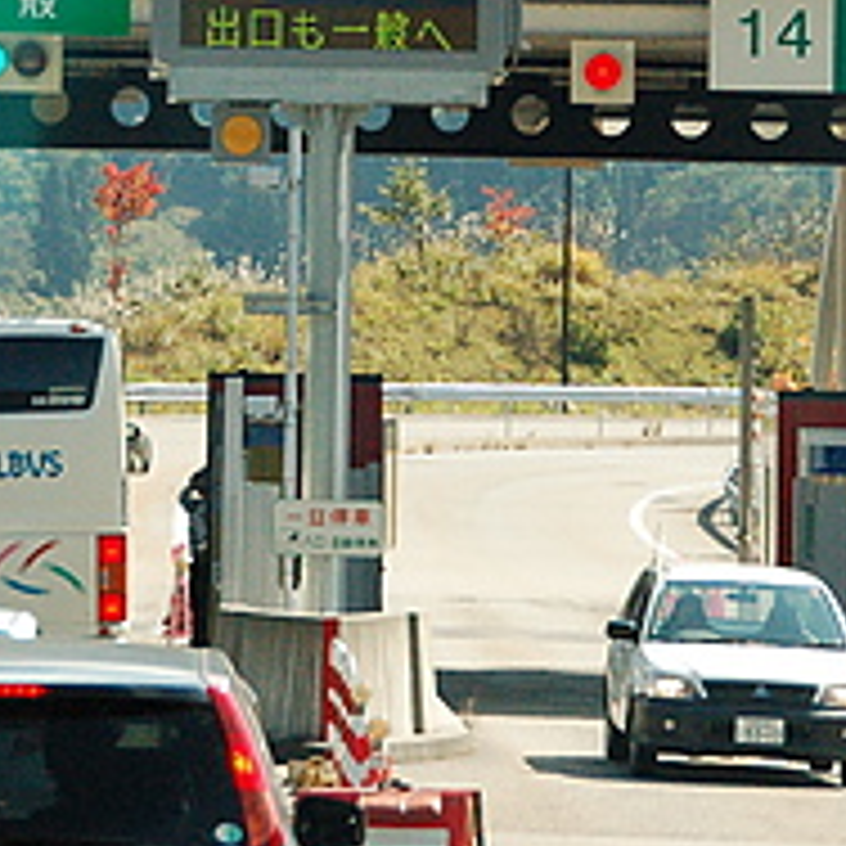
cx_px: 369
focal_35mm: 386
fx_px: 10683
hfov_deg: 4.5
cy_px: -38
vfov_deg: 4.5
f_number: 5.6
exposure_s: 1/3200
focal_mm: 95
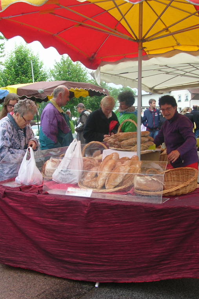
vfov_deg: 40.4
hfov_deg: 27.5
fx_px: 406
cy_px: 150
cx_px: 100
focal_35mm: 49
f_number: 2.8
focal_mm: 5.8
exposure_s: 1/45.2
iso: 50
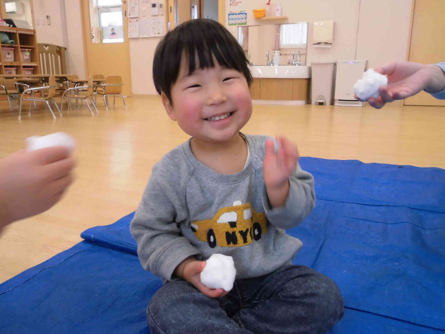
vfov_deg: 53.1
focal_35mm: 26
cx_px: 222
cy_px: 167
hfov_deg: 67.3
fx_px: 334
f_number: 3.2
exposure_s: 1/60
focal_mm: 4.6
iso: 200
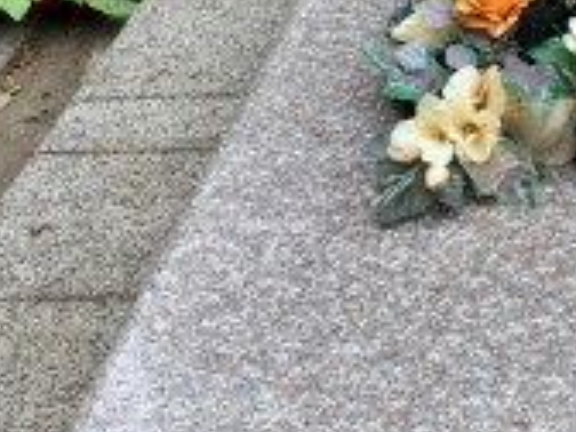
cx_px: 675
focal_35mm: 99
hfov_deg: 18.8
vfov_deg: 14.6
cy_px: -24
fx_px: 1647
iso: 25
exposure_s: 1/251
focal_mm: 4.25
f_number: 1.8
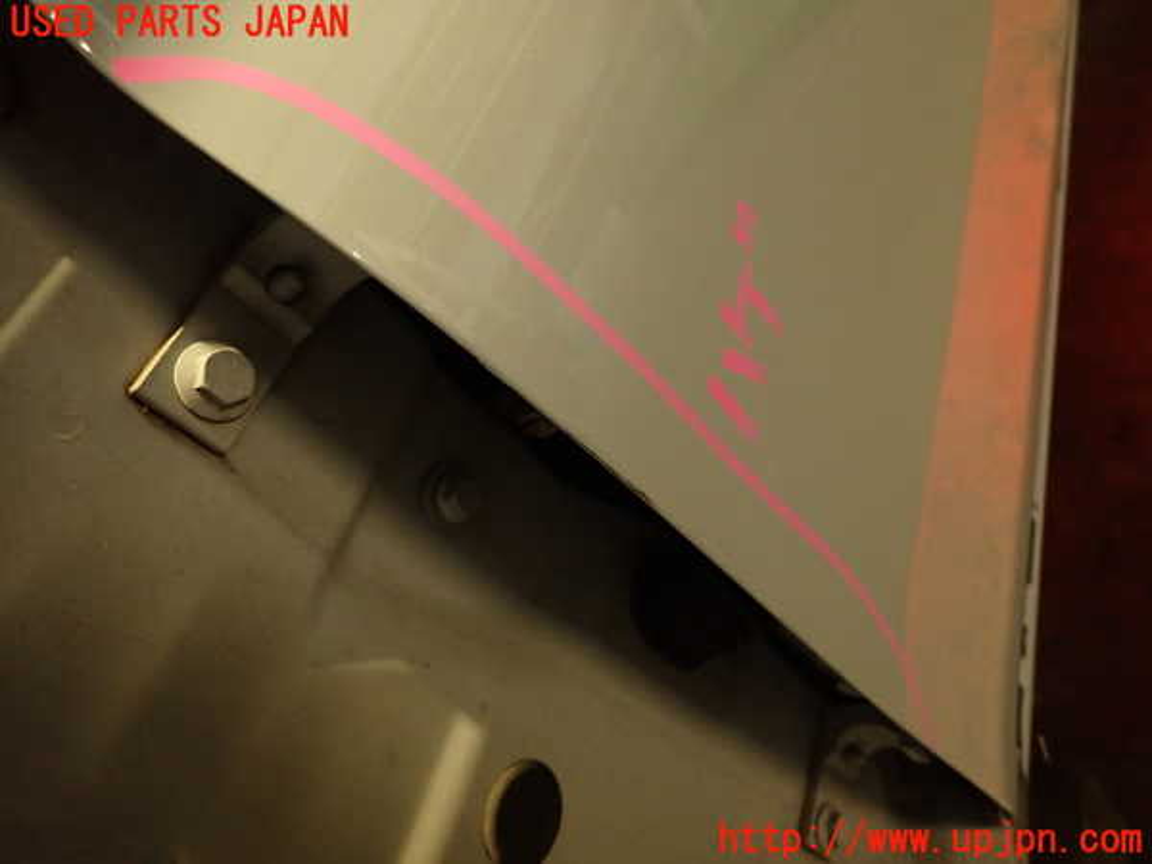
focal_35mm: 25
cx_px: 576
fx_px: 832
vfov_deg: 54.9
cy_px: 432
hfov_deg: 69.4
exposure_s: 1/30
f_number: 2
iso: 400
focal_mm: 4.5
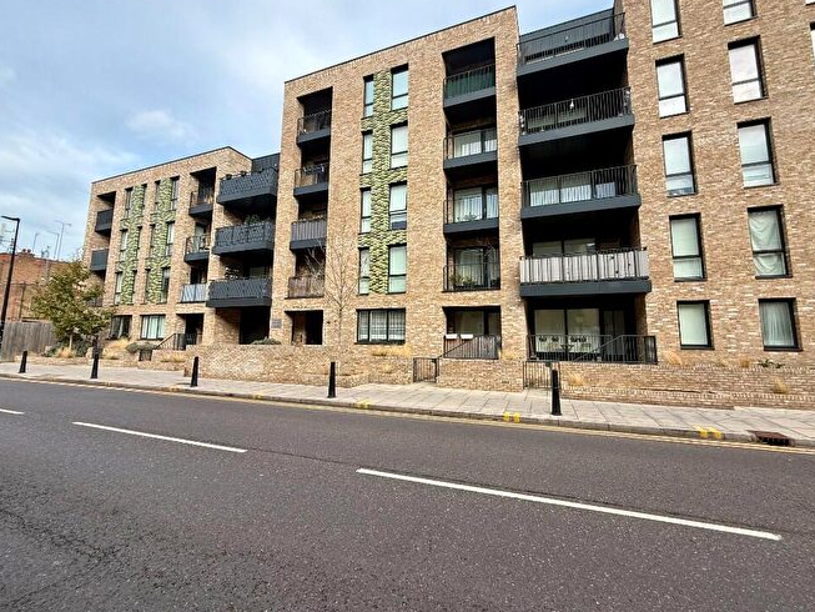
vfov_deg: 81.7
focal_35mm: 15
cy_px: 292
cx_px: 421
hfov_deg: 98.1
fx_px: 353
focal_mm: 2.22
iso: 50
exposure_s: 1/433
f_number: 2.2
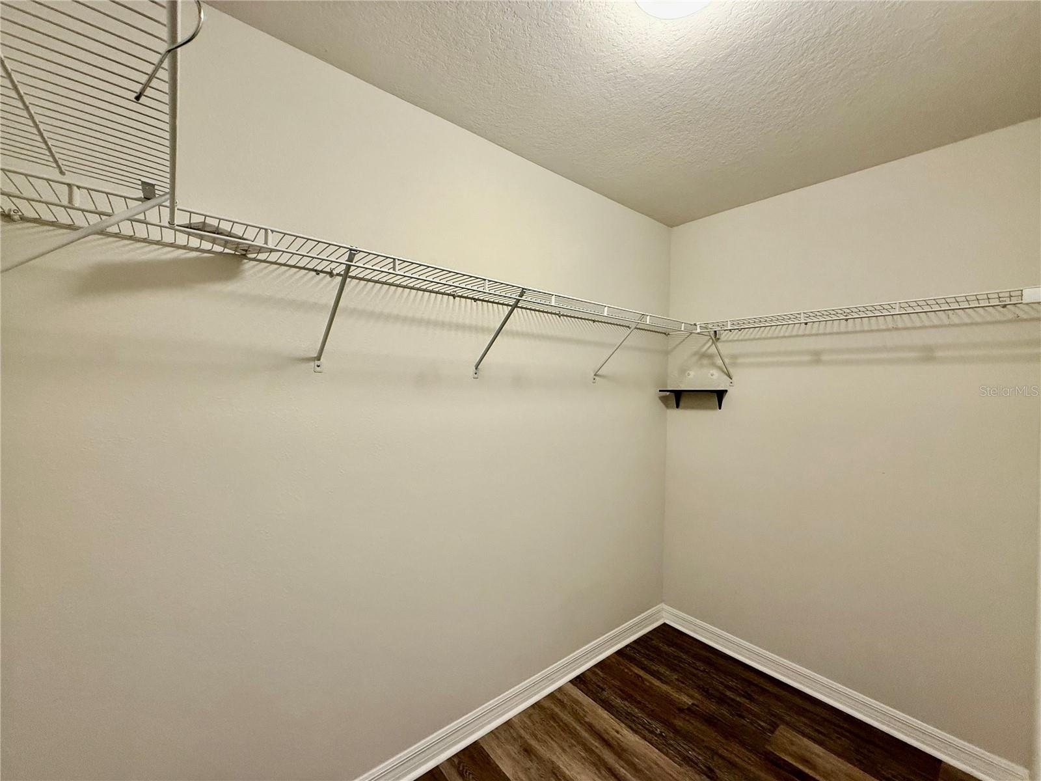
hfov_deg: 102.1
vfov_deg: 85.7
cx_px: 520
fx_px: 421
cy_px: 390
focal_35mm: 14
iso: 200
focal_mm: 2.22
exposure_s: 1/60
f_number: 2.2
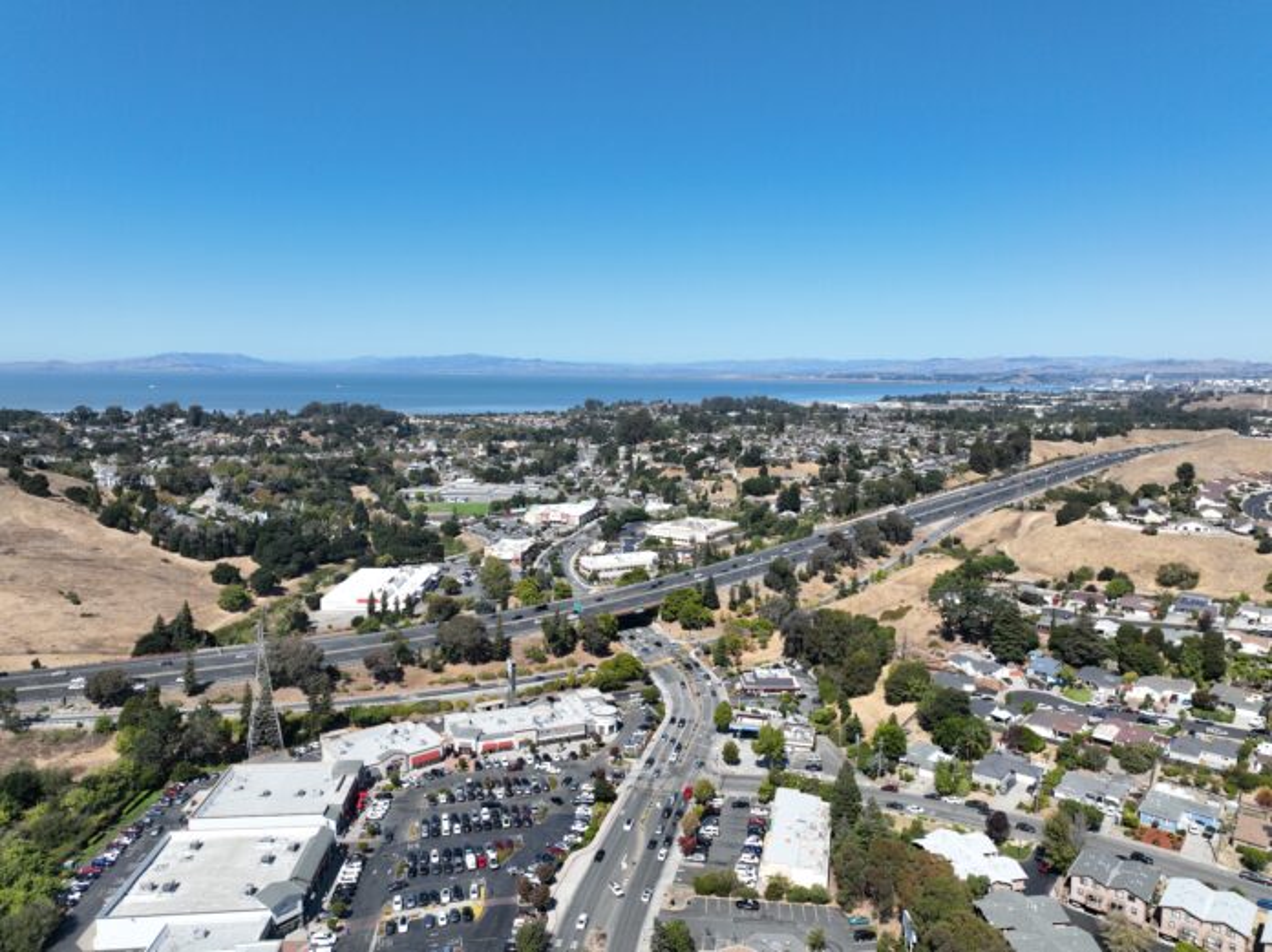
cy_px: 476
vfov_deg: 56.8
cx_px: 636
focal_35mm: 24
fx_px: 881
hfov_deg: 71.6
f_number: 2.8
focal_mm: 12.29
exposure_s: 1/1600
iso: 100
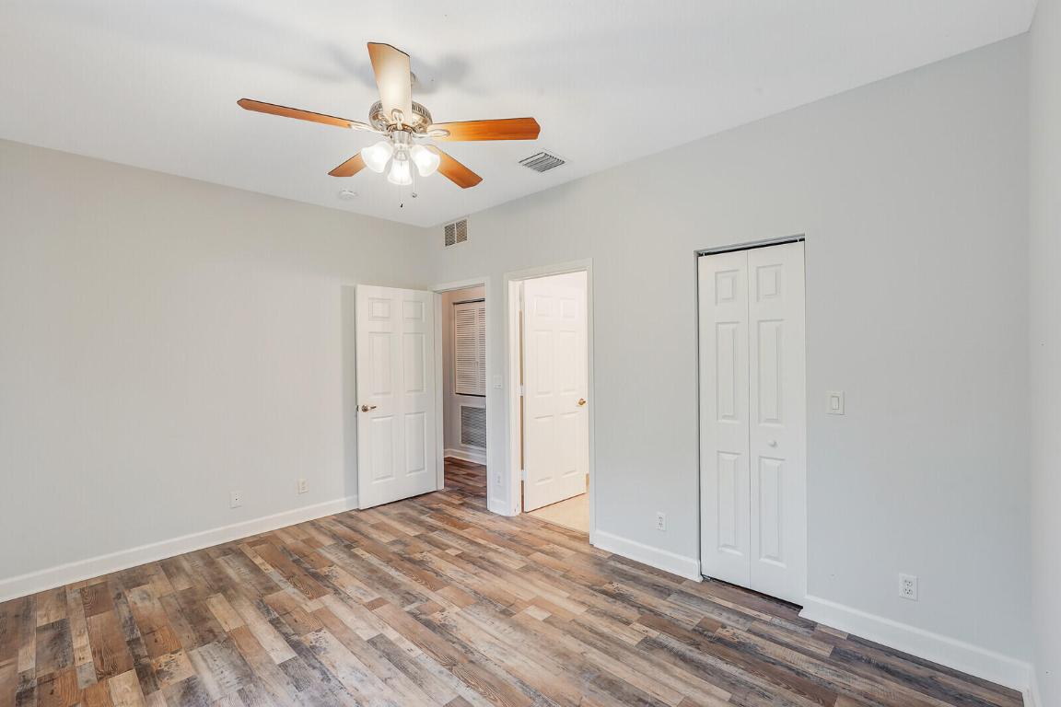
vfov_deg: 73.7
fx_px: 472
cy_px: 354
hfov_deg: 96.7
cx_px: 530
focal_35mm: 16
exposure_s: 1/5
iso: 320
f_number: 11
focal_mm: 16
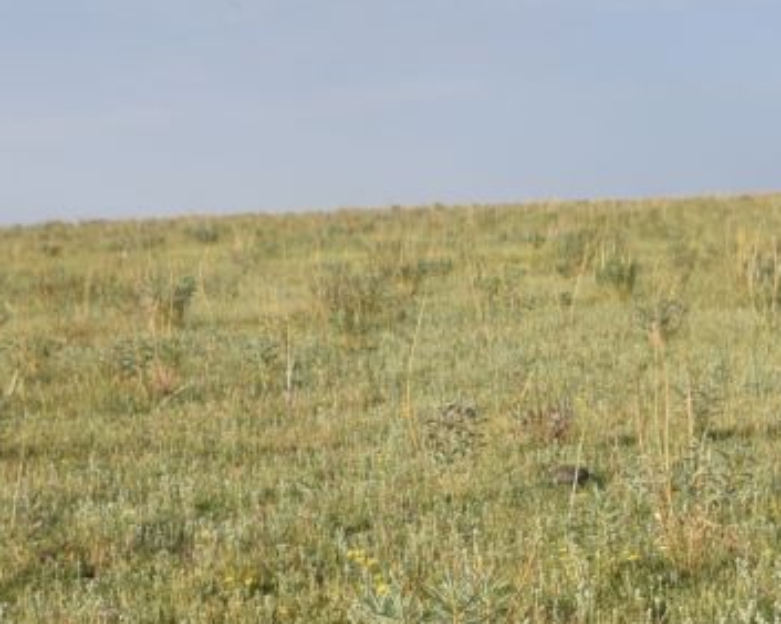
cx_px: 688
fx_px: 3997
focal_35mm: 173
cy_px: 811
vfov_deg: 8.8
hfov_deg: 11.1
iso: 160
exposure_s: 1/125
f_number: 13
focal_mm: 50
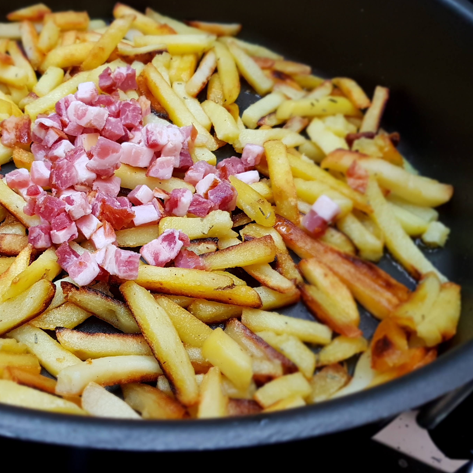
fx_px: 526
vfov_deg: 48.4
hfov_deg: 46.9
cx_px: 126
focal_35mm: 34
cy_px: 215
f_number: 1.7
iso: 160
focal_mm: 4.2
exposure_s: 1/50
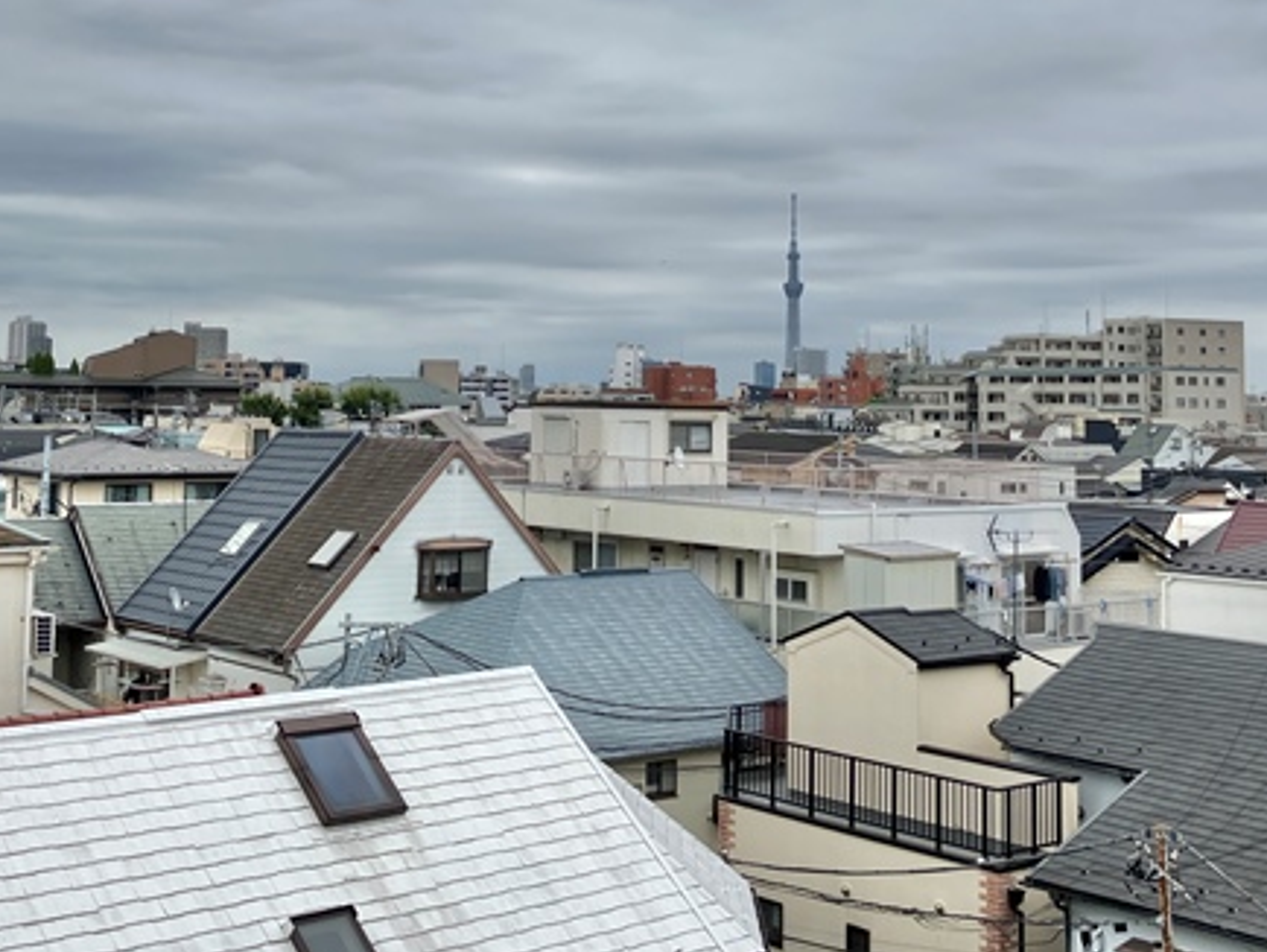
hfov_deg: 38.8
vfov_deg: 29.3
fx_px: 1794
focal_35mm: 49
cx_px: 534
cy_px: 263
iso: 32
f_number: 1.8
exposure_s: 1/1869
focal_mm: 3.99
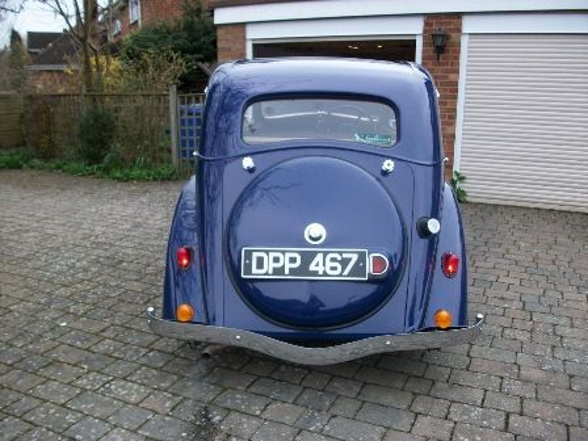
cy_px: 220
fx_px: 527
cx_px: 294
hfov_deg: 58.4
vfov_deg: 45.4
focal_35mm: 31
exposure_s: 1/338
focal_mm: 5.7
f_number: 2.9
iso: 80
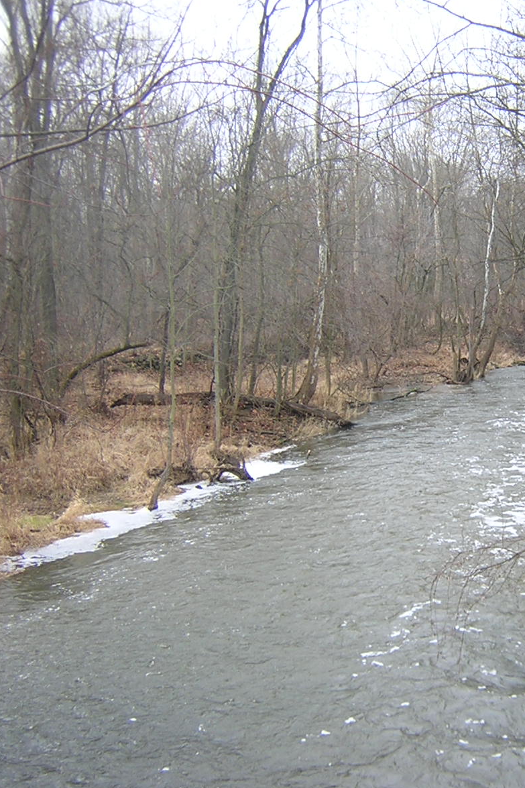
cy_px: 388
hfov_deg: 25.5
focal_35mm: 51
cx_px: 490
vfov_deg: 38.9
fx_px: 1116
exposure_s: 1/79.7
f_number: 2.6
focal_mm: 4.7
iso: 100
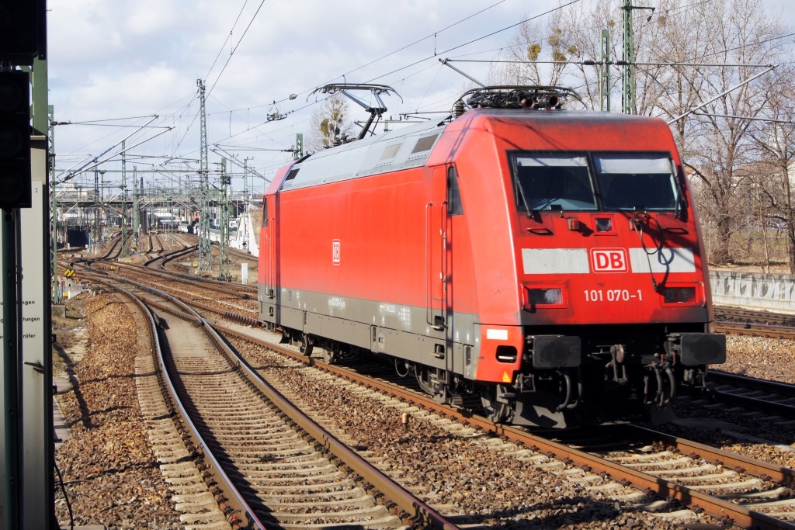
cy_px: 265
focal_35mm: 75
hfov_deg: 27.0
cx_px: 398
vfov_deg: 18.2
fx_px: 1656
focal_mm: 50
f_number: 13
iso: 200
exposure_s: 1/160
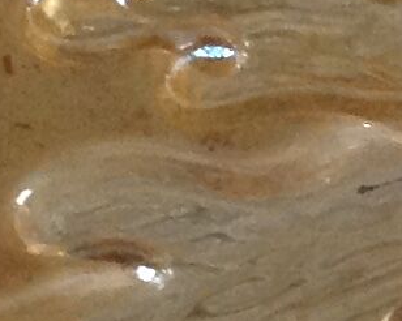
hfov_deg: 6.4
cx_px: 989
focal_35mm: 287
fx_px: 3412
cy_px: 160
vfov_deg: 5.4
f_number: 2.4
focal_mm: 4.28
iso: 200
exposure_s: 1/15
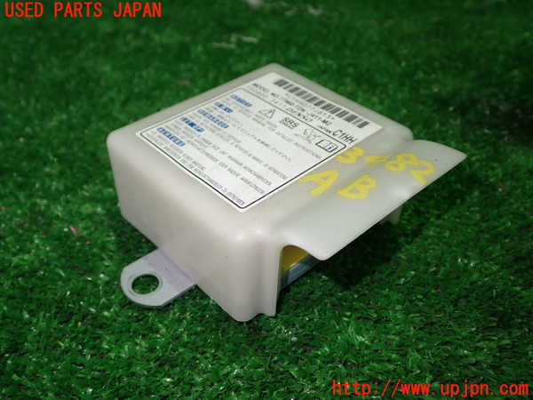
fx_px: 554
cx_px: 266
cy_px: 200
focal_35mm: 36
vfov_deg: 39.7
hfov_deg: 51.4
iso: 200
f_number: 2.5
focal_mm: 6.37
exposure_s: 1/50
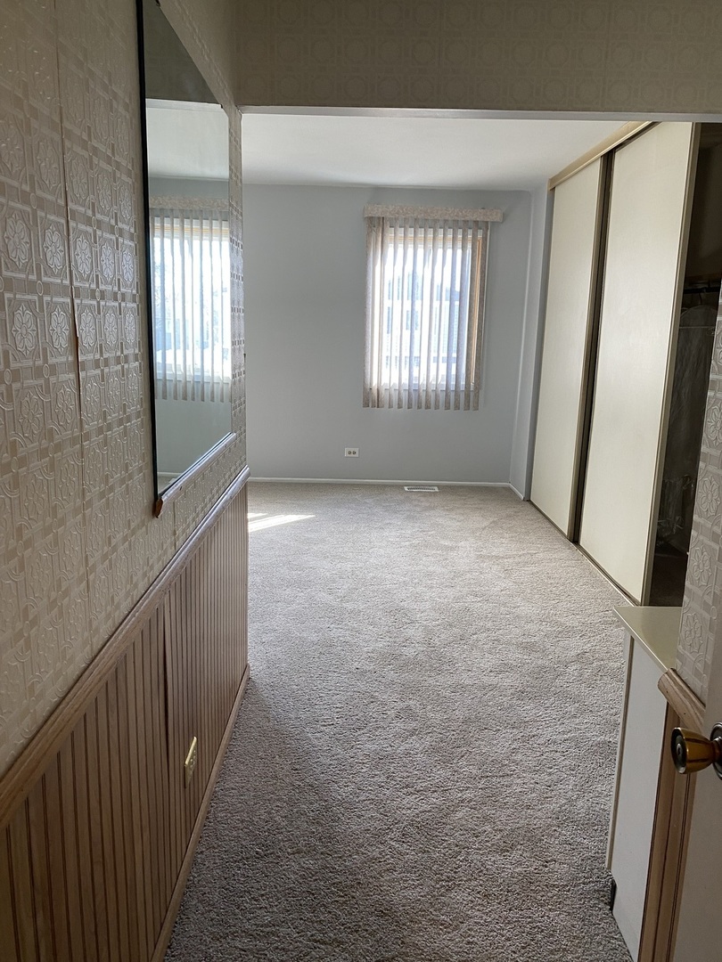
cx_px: 361
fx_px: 723
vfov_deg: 67.3
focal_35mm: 26
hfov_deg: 53.1
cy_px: 481
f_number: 1.8
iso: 80
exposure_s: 1/60
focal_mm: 4.25
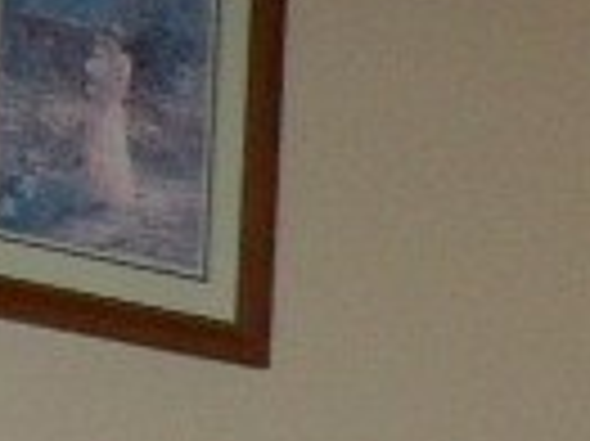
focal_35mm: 274
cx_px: 1243
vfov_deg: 5.1
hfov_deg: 7.0
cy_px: 1377
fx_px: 4666
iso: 200
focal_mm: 6.3
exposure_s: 1/45
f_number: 3.2
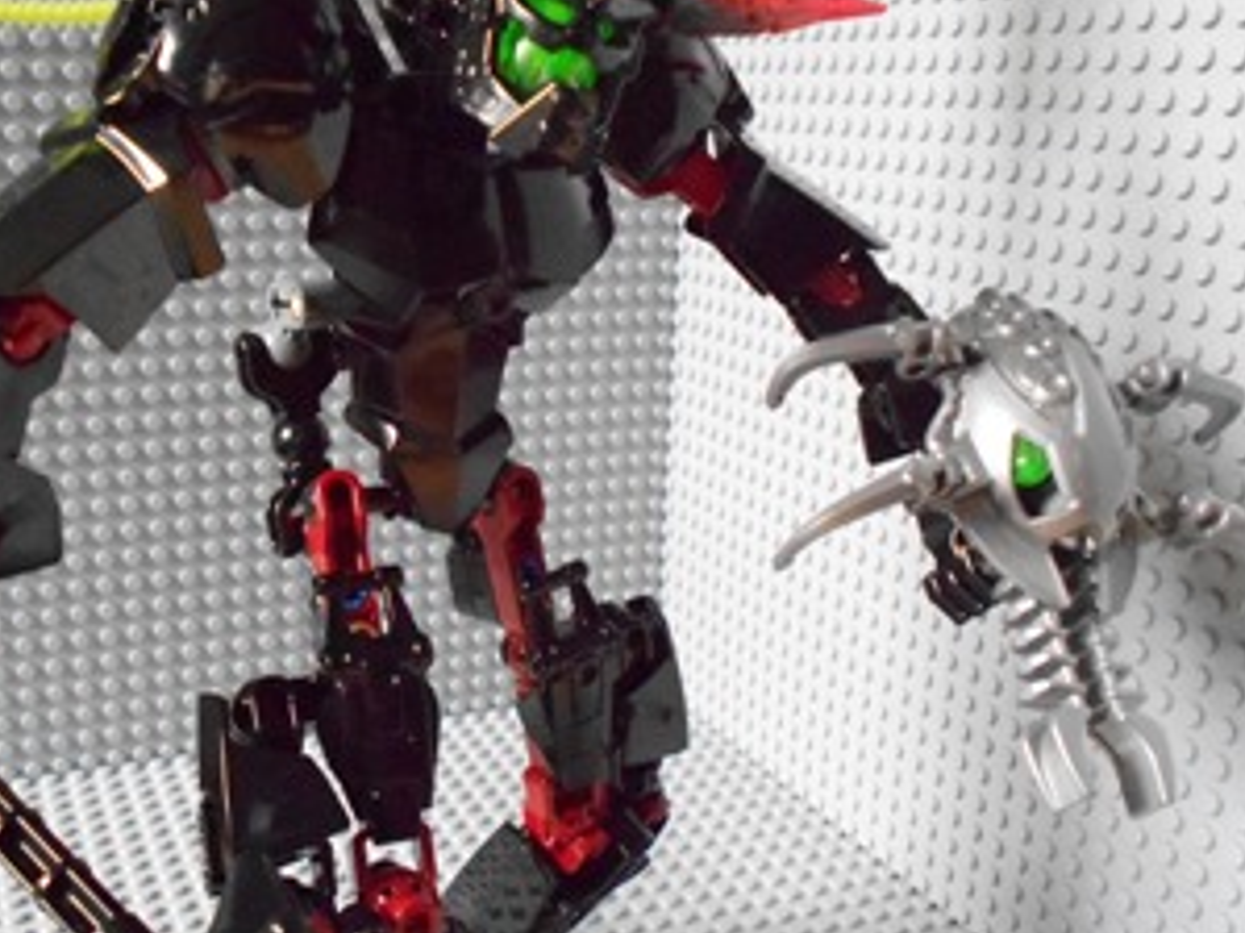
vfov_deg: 36.7
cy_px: 521
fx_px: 1402
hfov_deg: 47.6
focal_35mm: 39
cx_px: 487
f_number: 3.2
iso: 800
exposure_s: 1/160
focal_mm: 4.6
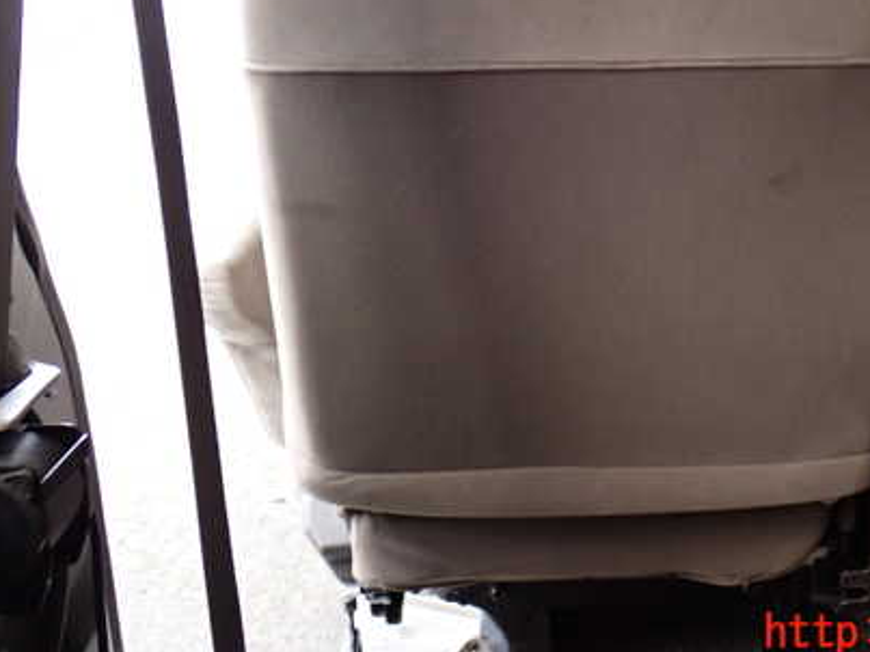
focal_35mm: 61
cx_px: 604
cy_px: 175
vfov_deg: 23.8
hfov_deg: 31.4
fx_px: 1533
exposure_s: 1/40
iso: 320
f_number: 2.8
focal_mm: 7.31
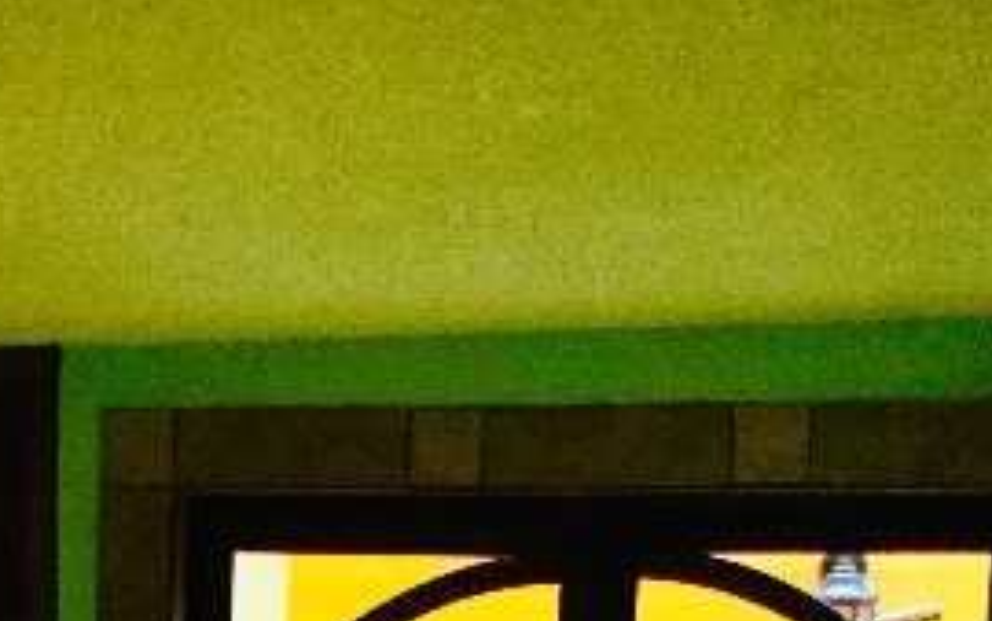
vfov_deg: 12.1
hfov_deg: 21.1
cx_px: 290
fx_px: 2651
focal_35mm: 98
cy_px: 1181
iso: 200
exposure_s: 1/30
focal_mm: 3.3
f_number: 2.4
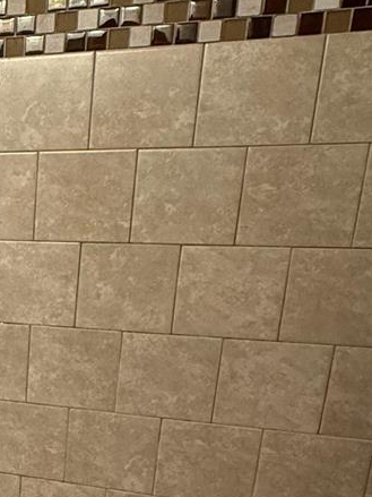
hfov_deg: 23.4
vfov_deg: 38.5
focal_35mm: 49
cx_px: -193
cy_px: 333
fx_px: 702
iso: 320
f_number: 2.2
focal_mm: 2.22
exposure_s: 1/120
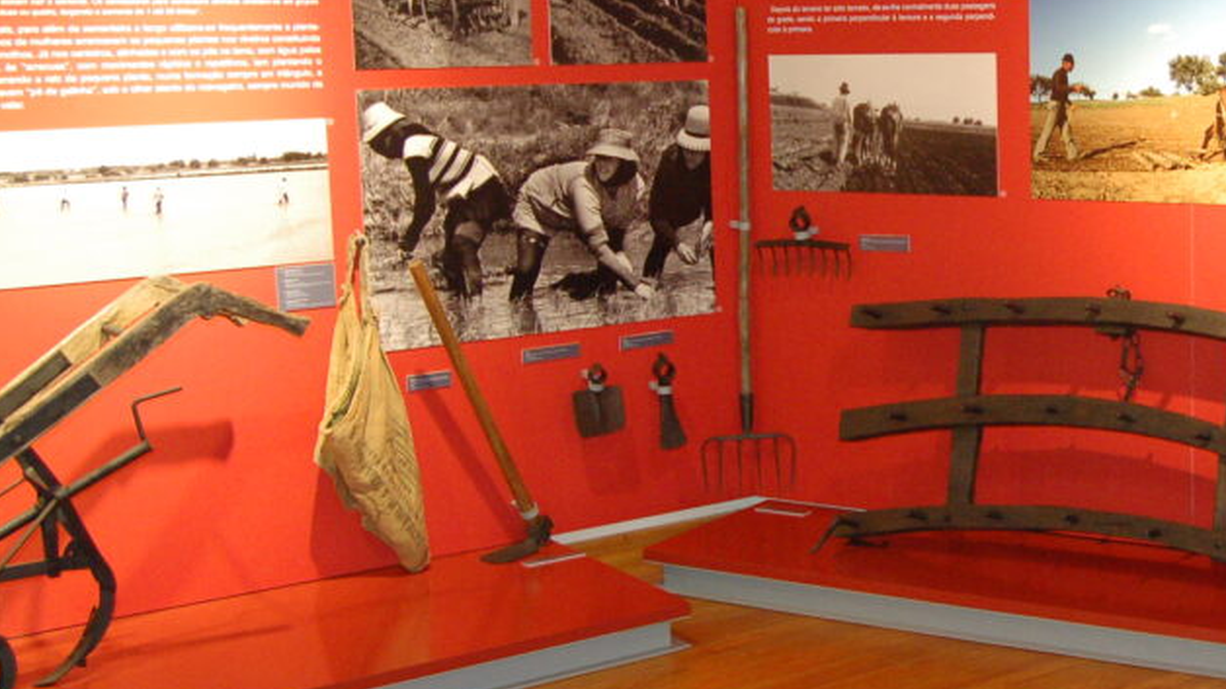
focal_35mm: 54
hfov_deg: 36.2
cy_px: 248
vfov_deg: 22.2
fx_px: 1755
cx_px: 1101
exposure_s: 1/60
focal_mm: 18
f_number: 4.8
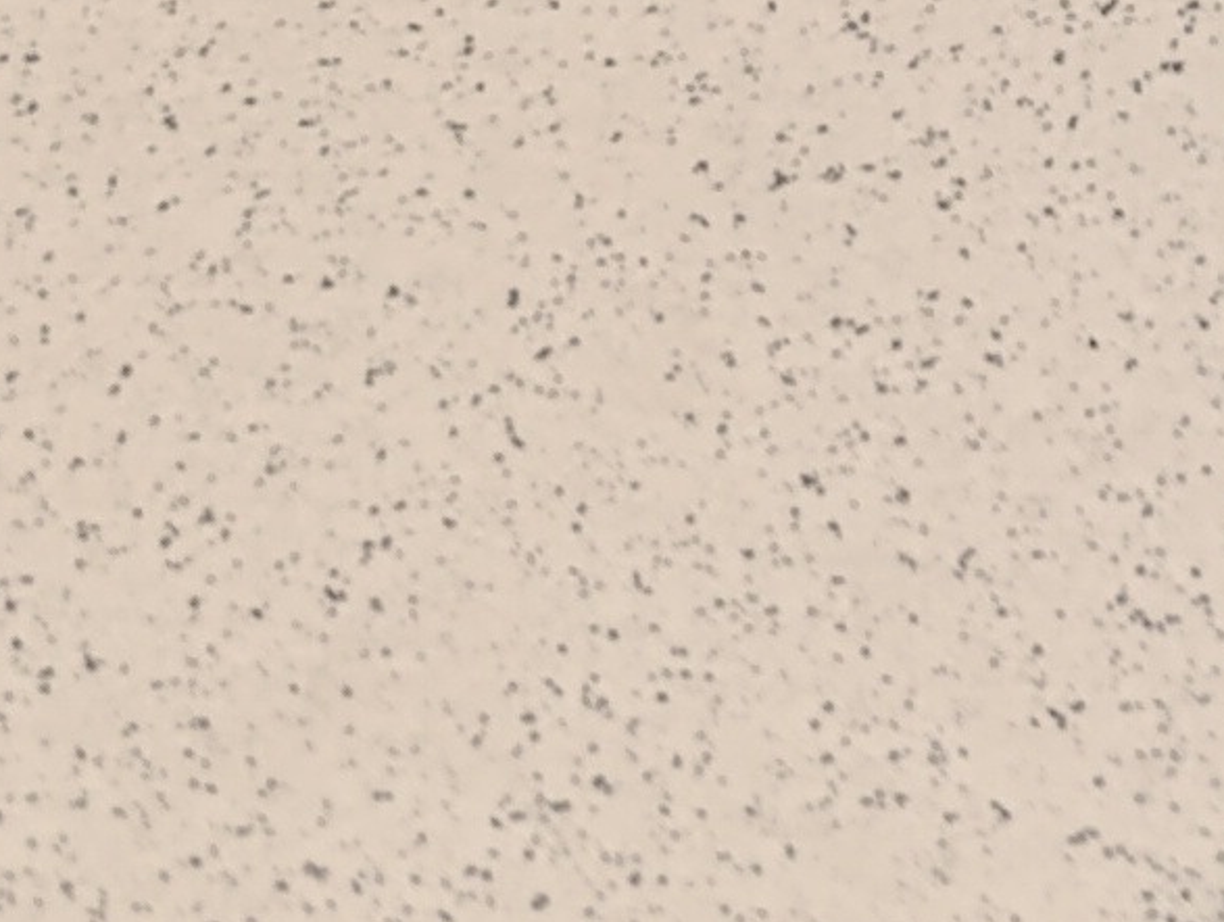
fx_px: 5666
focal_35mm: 160
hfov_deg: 10.7
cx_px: 2857
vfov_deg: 8.8
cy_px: -955
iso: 500
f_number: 1.6
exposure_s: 1/100
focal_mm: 6.14
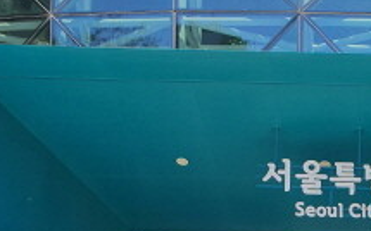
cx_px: 414
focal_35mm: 77
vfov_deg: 15.8
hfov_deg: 24.9
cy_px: 326
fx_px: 778
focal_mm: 4.3
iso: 50
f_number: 2.4
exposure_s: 1/1068
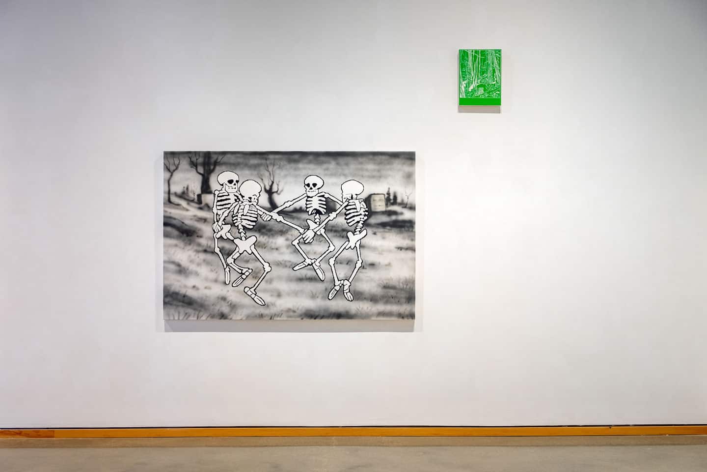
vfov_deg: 33.4
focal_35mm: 40
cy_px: 236
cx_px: 354
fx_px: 785
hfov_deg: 48.5
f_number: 3.2
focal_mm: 26.5
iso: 800
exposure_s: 1/200
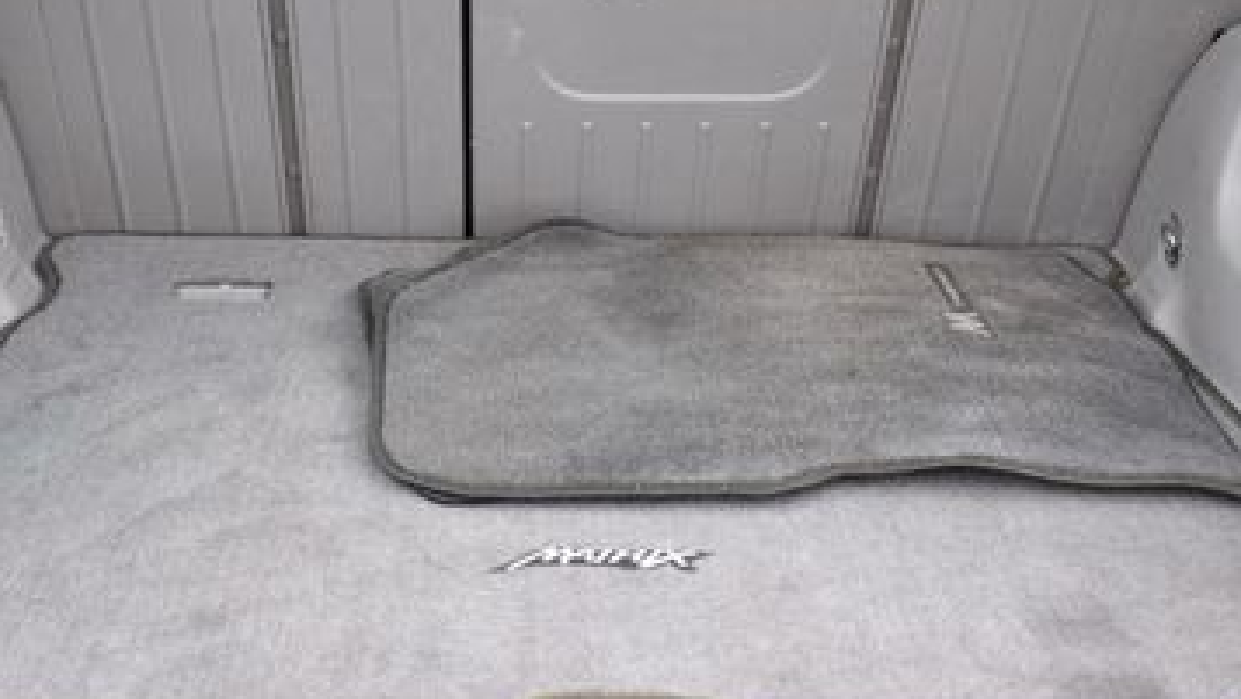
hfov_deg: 33.8
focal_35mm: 62
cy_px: 195
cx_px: 608
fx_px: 2041
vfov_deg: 19.3
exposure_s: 1/100
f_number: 5
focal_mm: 22
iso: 400
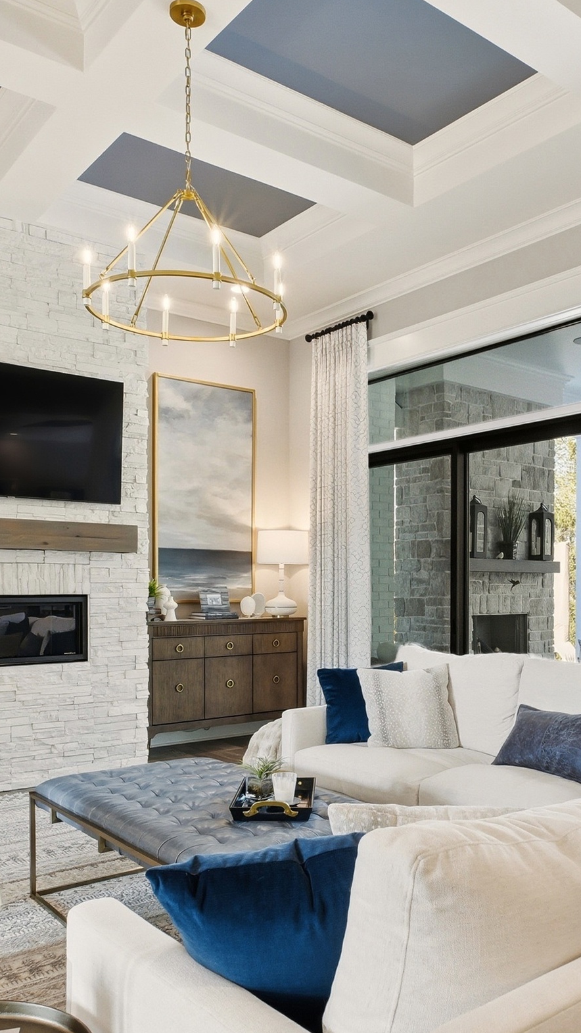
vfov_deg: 63.8
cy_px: 609
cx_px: 349
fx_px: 821
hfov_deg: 38.8
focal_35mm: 30
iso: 400
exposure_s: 1/400
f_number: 9
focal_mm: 10
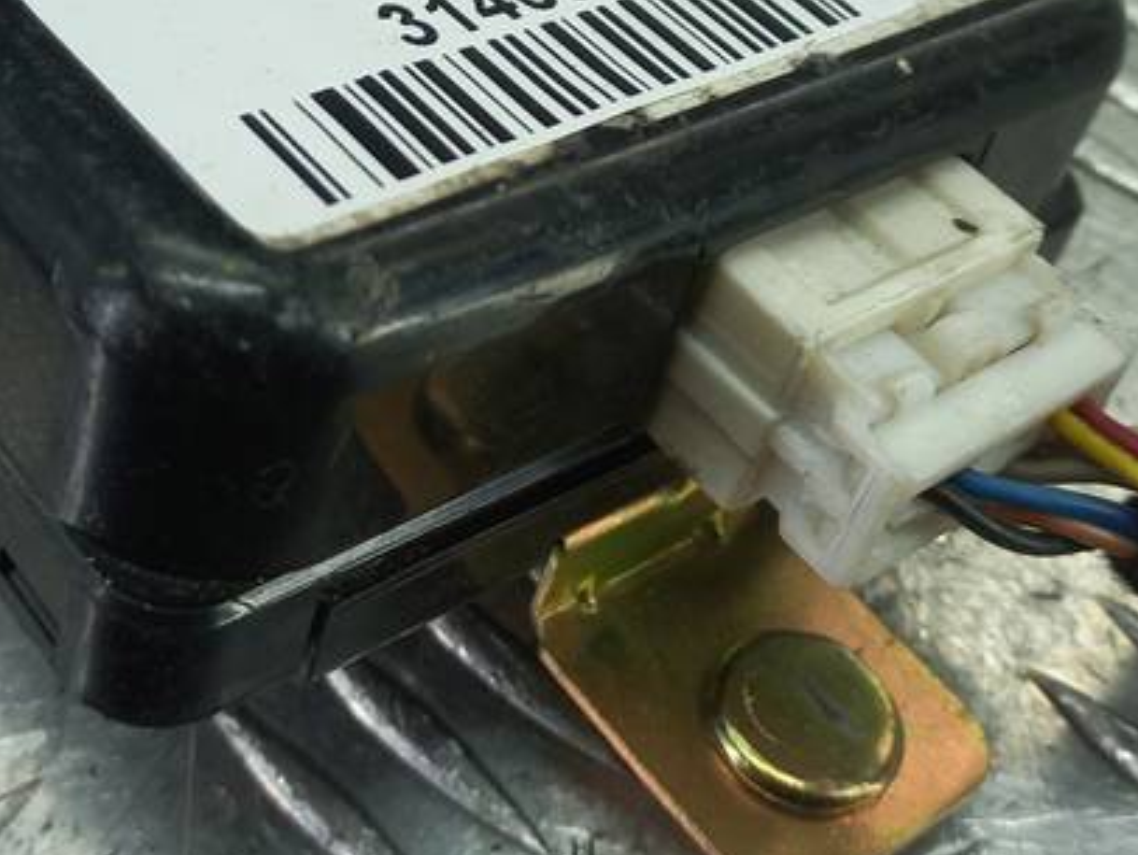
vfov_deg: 23.0
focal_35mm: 63
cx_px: 535
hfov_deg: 30.7
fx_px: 2072
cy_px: 199
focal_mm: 4.6
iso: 50
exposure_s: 1/50
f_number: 1.8
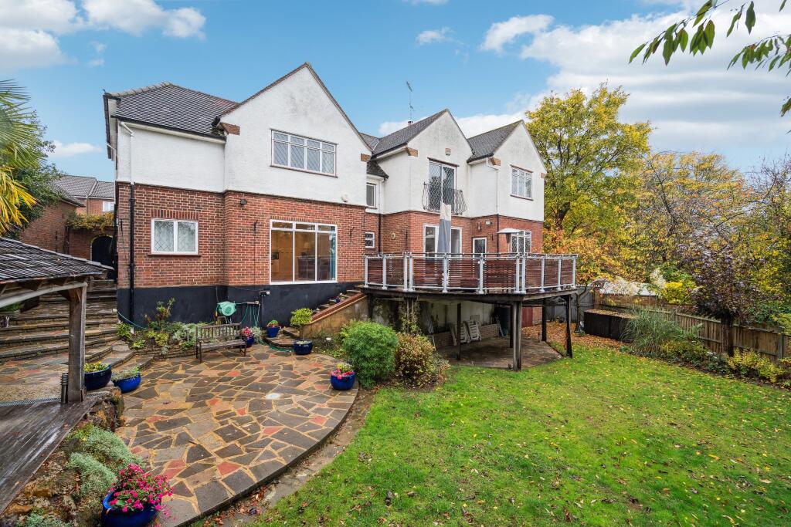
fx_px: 352
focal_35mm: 16
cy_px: 264
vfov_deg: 73.8
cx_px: 396
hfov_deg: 96.7
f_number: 5.6
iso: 320
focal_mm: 16
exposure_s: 1/60
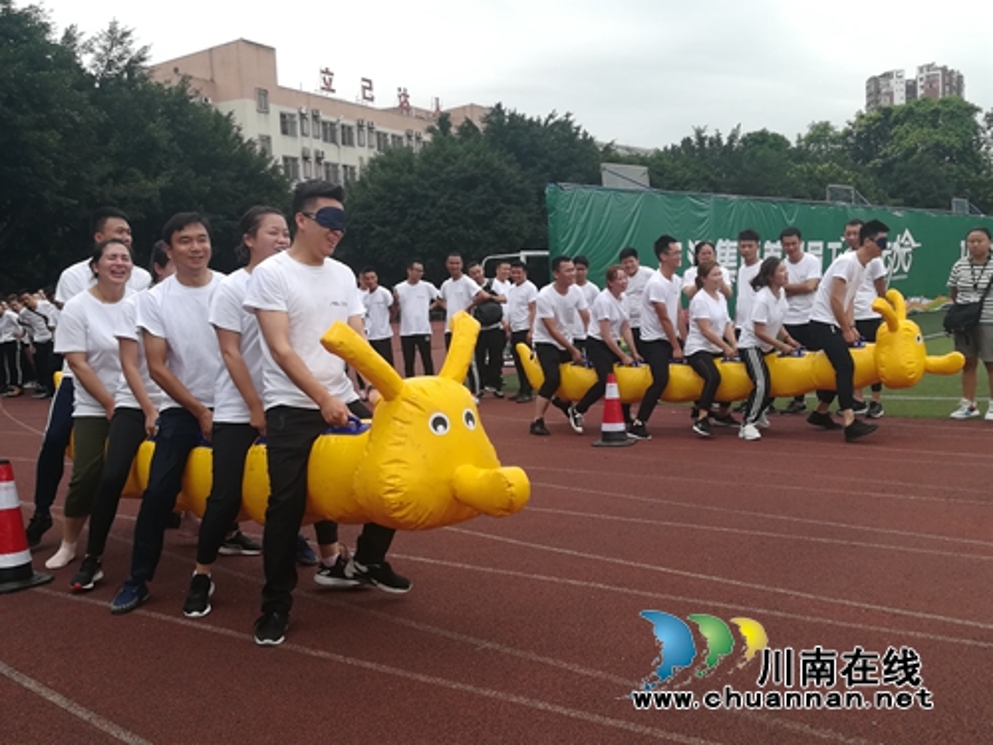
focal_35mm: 37
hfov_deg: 50.1
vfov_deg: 38.7
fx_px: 1061
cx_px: 496
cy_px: 372
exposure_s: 1/644
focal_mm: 3.83
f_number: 2.2
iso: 50
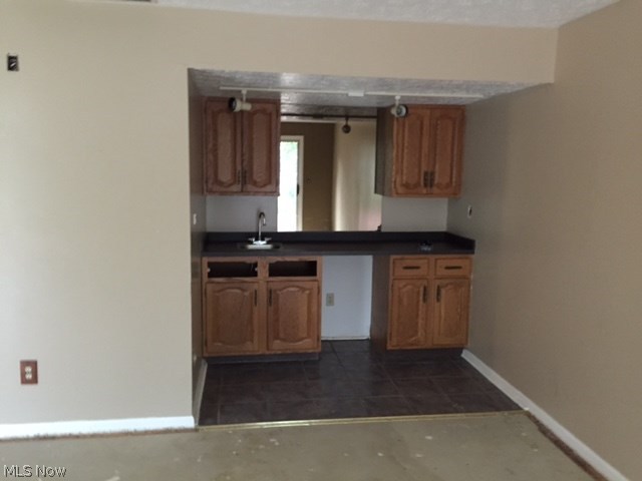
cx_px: 321
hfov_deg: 61.7
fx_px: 538
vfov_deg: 48.2
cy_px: 240
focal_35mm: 29
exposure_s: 1/15
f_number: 2.2
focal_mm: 4.15
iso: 500
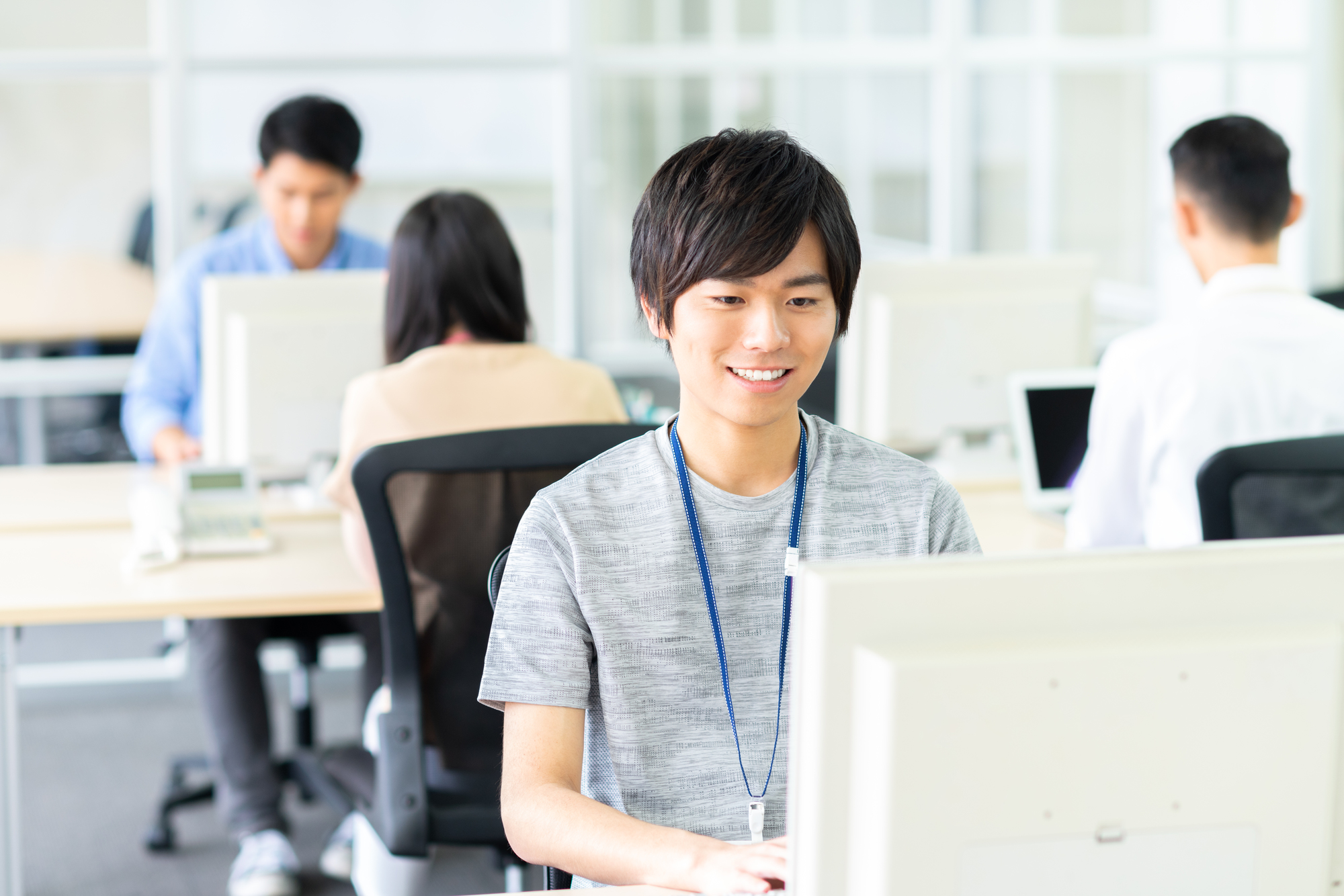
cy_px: 448
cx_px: 672
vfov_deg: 16.1
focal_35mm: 85
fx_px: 3174
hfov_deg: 23.9
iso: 400
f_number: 2.8
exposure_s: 1/125
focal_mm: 85
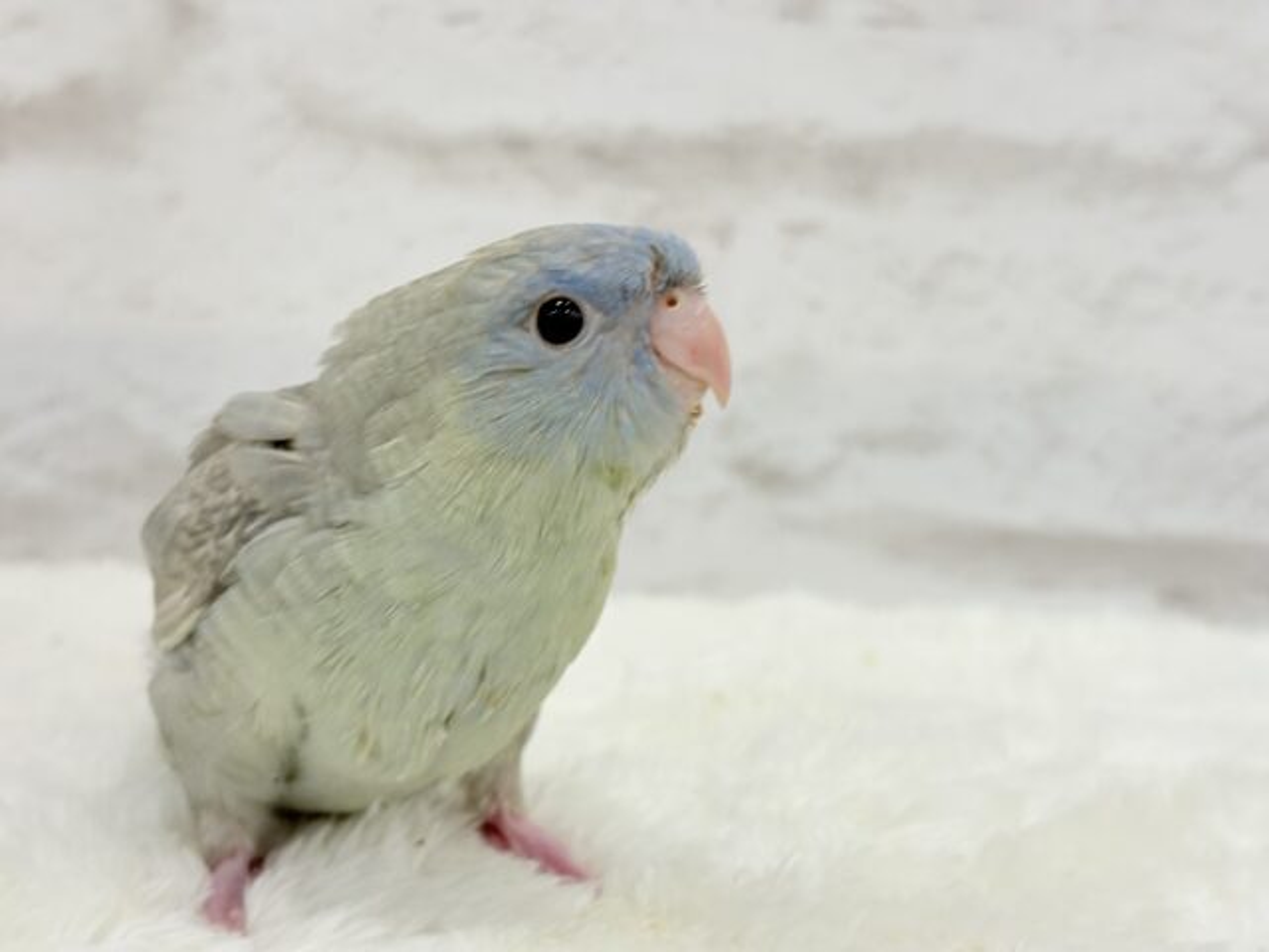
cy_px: 476
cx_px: 634
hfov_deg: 36.8
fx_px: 1906
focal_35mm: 52
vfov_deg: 28.0
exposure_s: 1/100
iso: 64
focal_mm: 5.96
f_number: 1.6
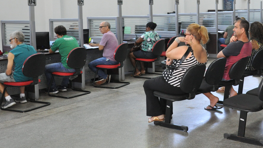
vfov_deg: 21.0
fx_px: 396
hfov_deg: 36.5
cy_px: 33
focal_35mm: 57
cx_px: 171
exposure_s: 1/100
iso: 1600
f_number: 5
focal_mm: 25
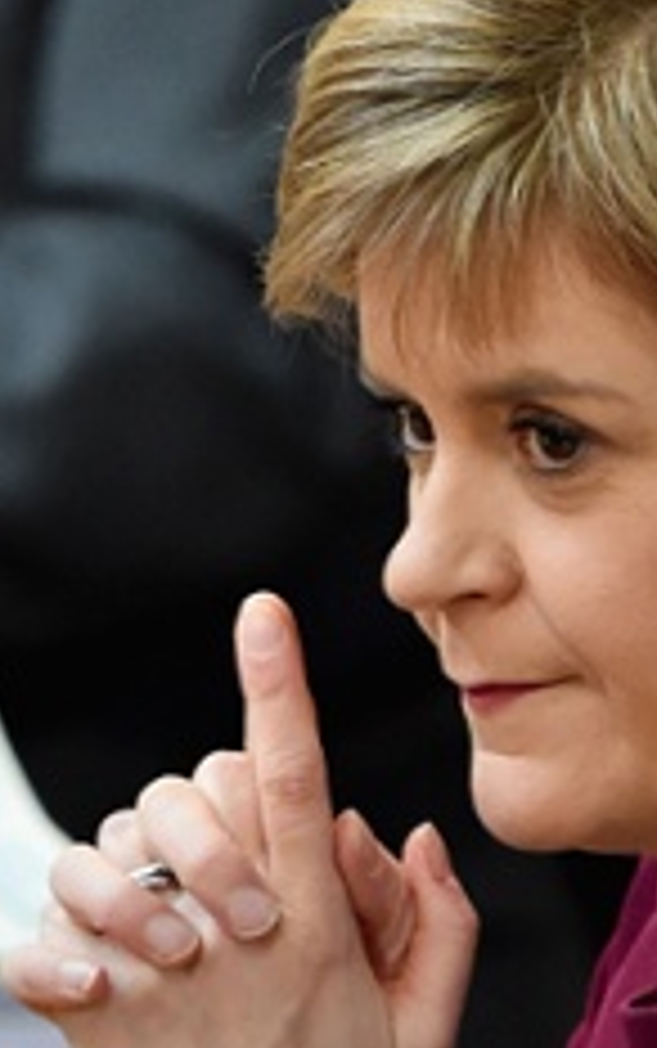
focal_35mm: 917
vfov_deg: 2.3
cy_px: 706
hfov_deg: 1.4
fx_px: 26222
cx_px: 621
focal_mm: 500
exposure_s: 1/800
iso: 4000
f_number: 4
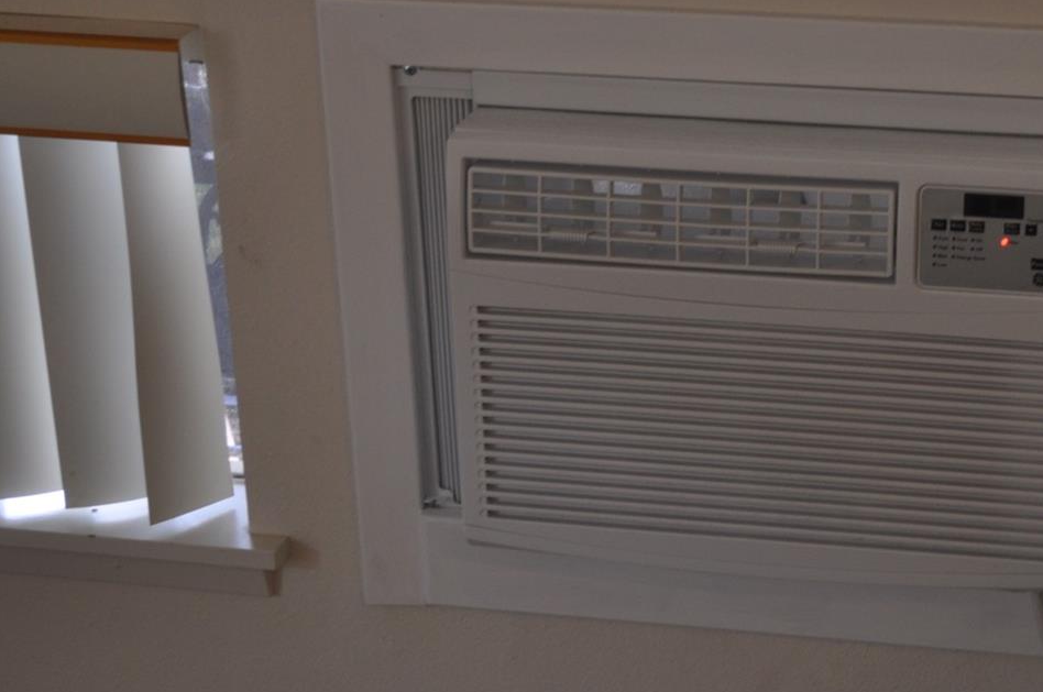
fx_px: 2343
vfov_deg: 16.8
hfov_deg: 24.6
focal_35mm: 81
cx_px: 861
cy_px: 281
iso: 400
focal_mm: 32
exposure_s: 1/25
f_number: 5
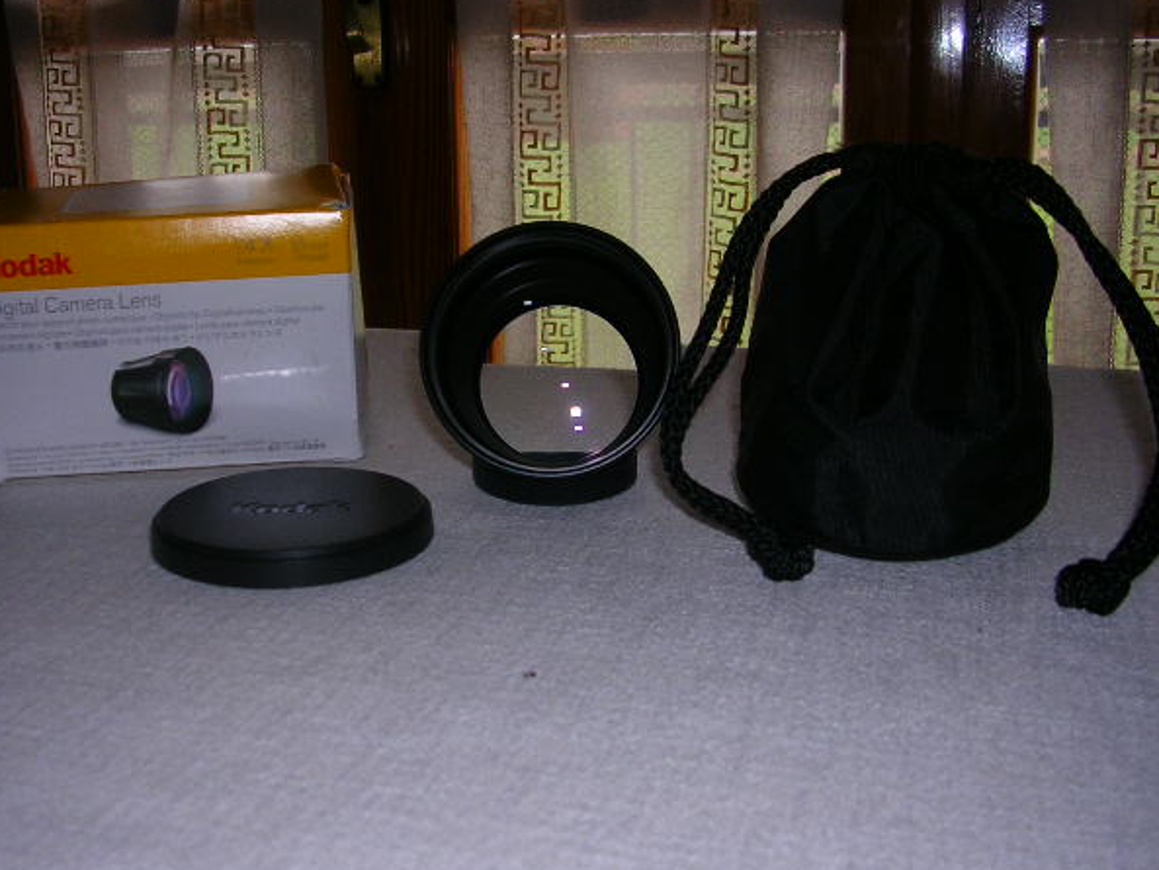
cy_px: 411
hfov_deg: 45.7
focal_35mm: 41
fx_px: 1373
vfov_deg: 35.1
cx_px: 537
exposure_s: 1/60.1
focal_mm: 5.8
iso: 50
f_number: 2.8
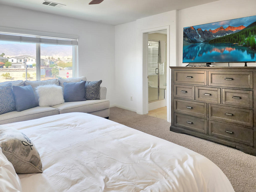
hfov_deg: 73.9
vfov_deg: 58.9
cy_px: 96
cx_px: 128
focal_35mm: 23
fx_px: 170
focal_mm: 6.4
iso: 80
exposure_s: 1/180
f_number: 1.8
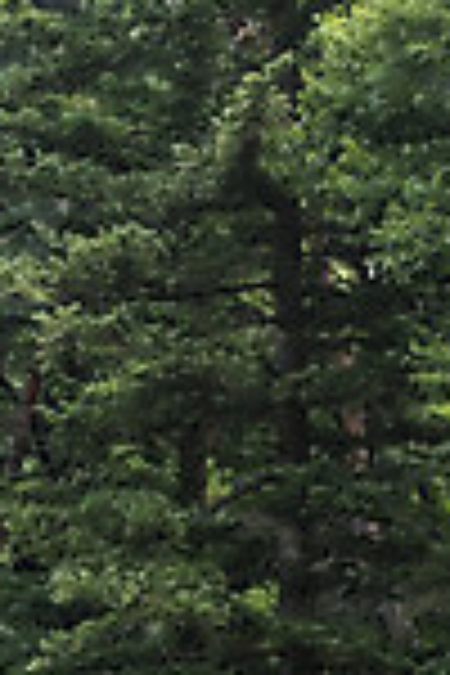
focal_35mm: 220
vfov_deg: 9.3
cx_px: 1321
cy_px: 675
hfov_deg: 5.8
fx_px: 4125
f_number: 4
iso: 400
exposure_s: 1/500
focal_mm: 55
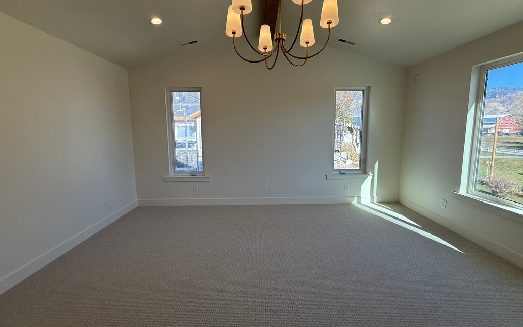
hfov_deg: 101.5
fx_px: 214
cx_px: 263
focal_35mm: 15
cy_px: 152
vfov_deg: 74.7
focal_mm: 2.22
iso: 64
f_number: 2.2
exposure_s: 1/300
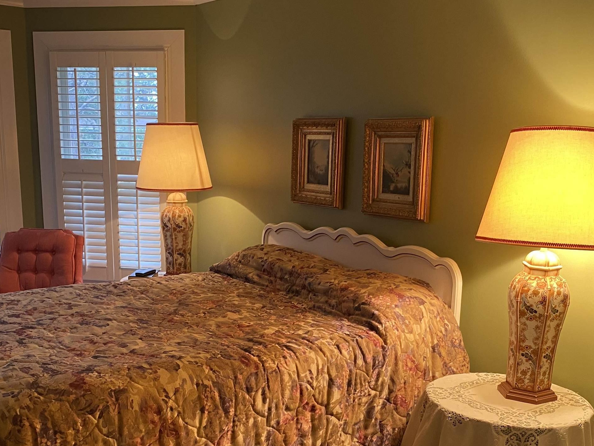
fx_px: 721
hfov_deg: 44.7
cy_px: 320
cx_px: 253
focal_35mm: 42
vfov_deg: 33.8
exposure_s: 1/60
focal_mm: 4.25
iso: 200
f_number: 1.8
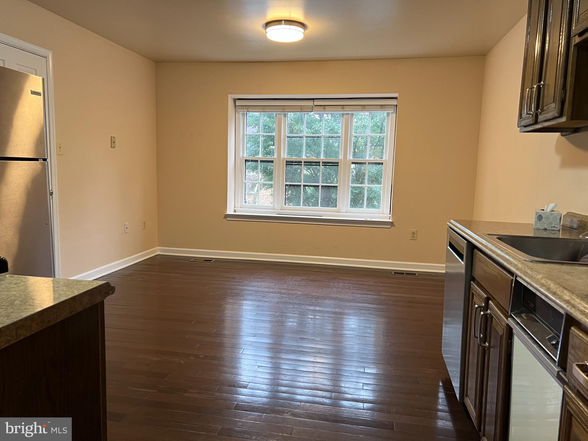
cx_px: 294
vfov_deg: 53.1
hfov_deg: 67.3
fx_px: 442
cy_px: 220
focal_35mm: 26
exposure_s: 1/60
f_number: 1.5
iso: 125
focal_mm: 5.7
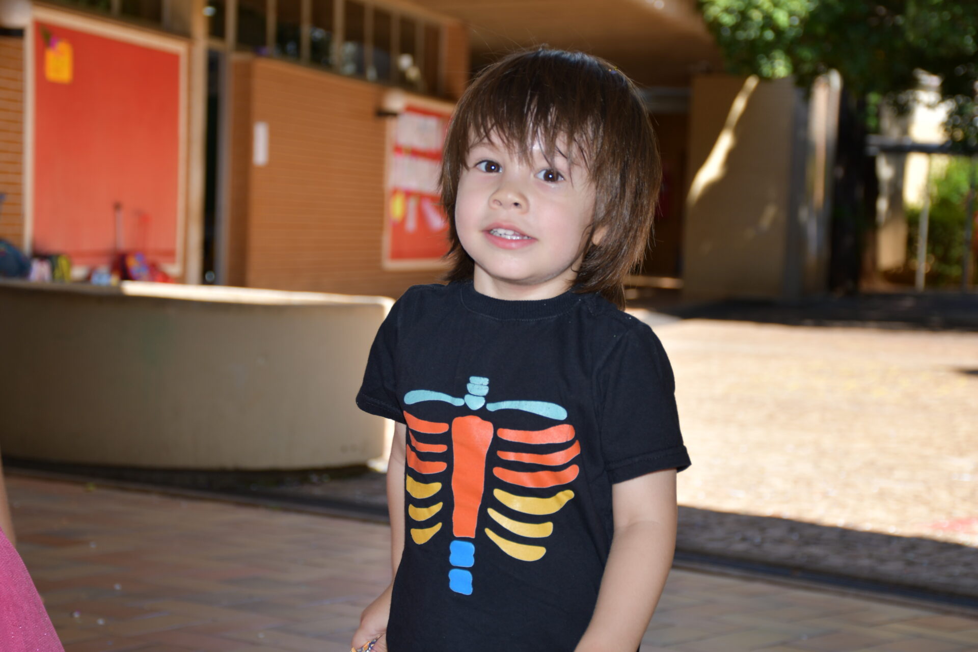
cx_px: 489
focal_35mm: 78
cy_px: 326
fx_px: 2119
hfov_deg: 26.0
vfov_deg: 17.5
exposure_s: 1/250
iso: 100
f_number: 5.6
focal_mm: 52
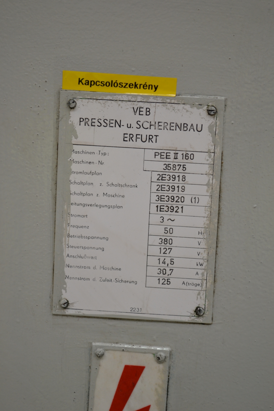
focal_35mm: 82
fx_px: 942
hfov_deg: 16.6
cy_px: 206
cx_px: 137
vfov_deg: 24.6
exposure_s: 1/60
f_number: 5.6
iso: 400
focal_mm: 55
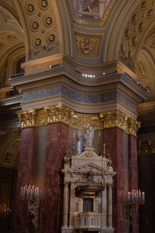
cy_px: 123
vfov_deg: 32.9
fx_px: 394
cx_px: 108
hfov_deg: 22.1
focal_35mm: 61
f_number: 2.8
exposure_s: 1/100
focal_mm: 26
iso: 1600
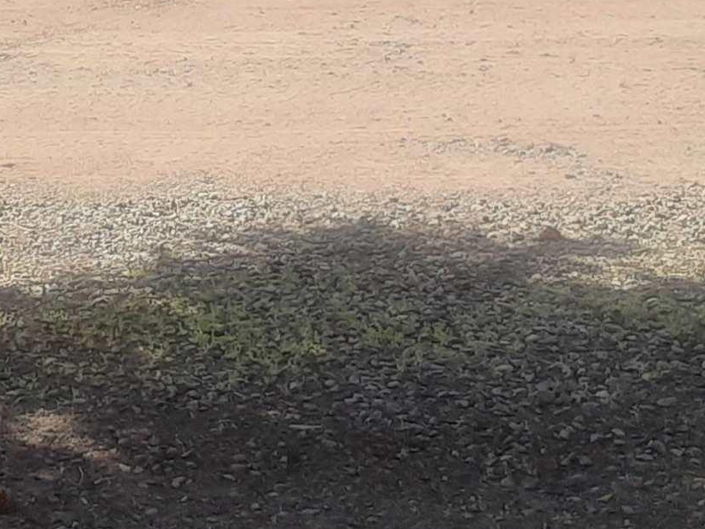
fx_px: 2057
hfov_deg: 18.0
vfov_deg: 14.3
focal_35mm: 101
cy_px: -50
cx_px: -250
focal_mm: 2.91
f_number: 1.9
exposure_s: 1/1297
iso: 40
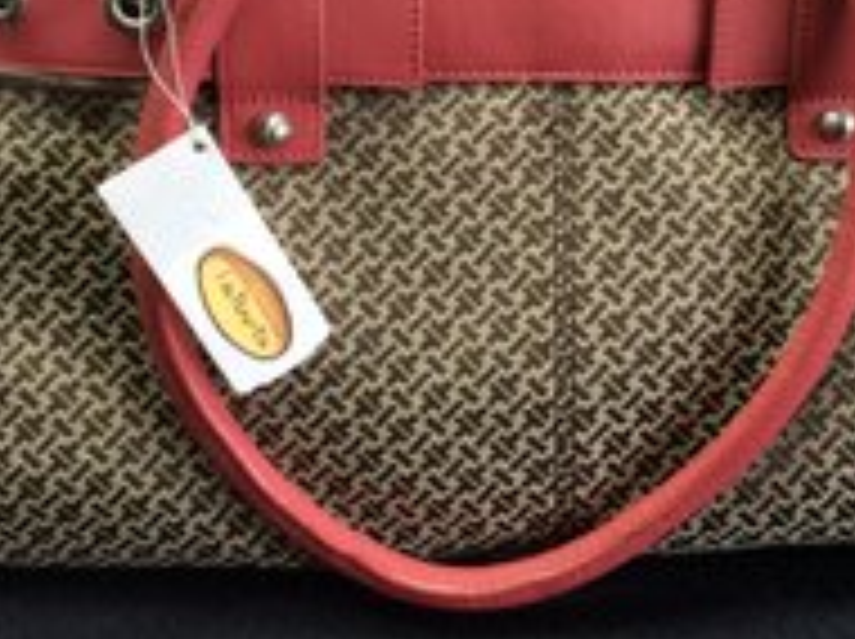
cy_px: 115
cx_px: 554
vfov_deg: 24.7
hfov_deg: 33.0
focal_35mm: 58
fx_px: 1431
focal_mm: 3.3
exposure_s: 1/24
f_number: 2.4
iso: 64
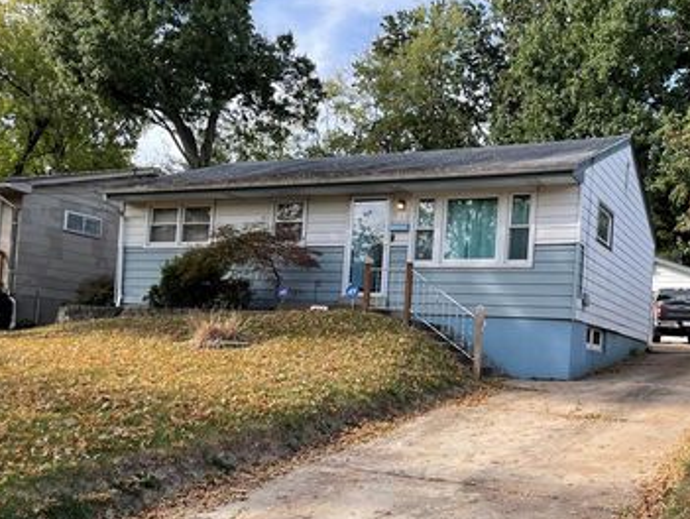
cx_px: 444
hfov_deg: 49.4
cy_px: 341
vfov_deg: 38.3
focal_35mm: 37
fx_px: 738
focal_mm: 4.2
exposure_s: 1/754
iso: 32
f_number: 1.6
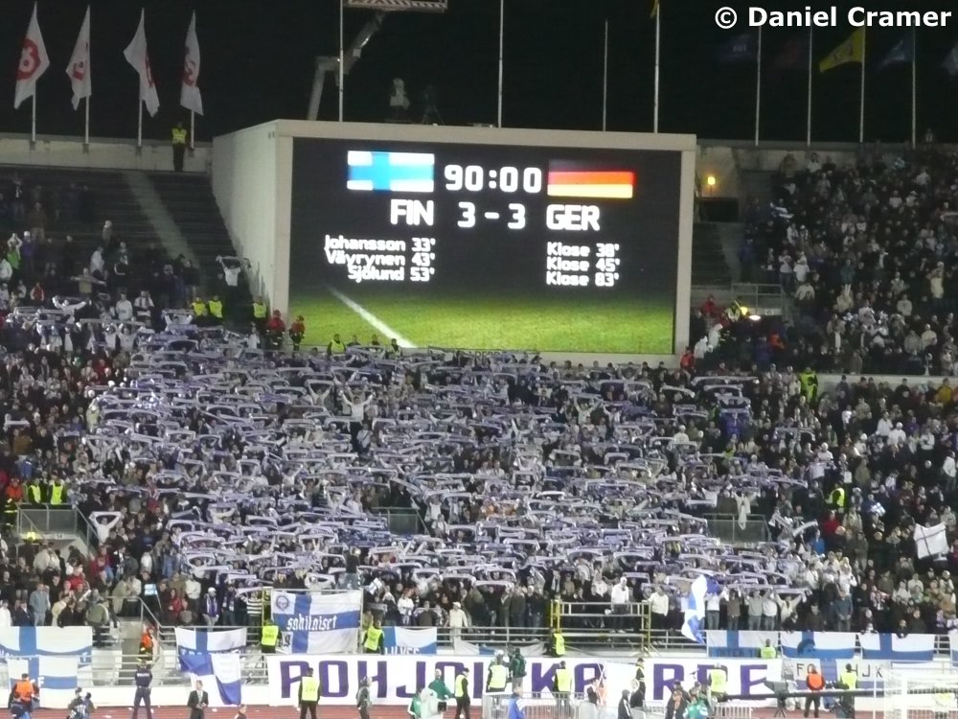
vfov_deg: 7.7
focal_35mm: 194
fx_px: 5369
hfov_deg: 10.2
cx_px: 479
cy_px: 360
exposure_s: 1/30
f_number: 4.8
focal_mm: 23.1
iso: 400
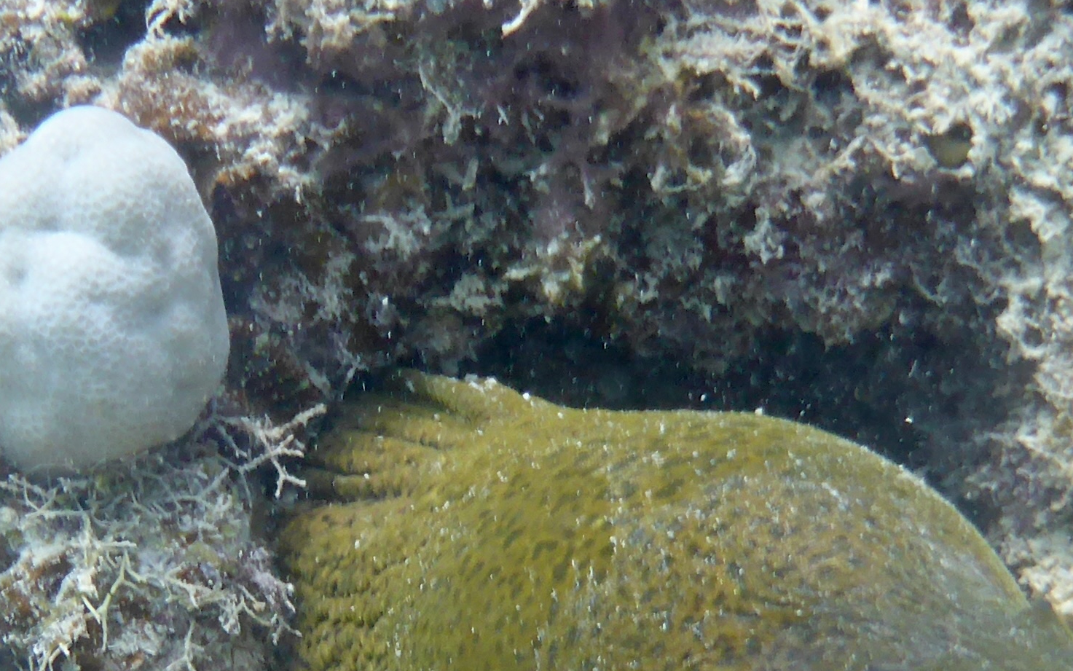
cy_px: 816
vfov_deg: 22.1
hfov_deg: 37.1
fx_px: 1579
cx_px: 713
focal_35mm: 54
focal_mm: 4.3
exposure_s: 1/125
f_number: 3.3
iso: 100
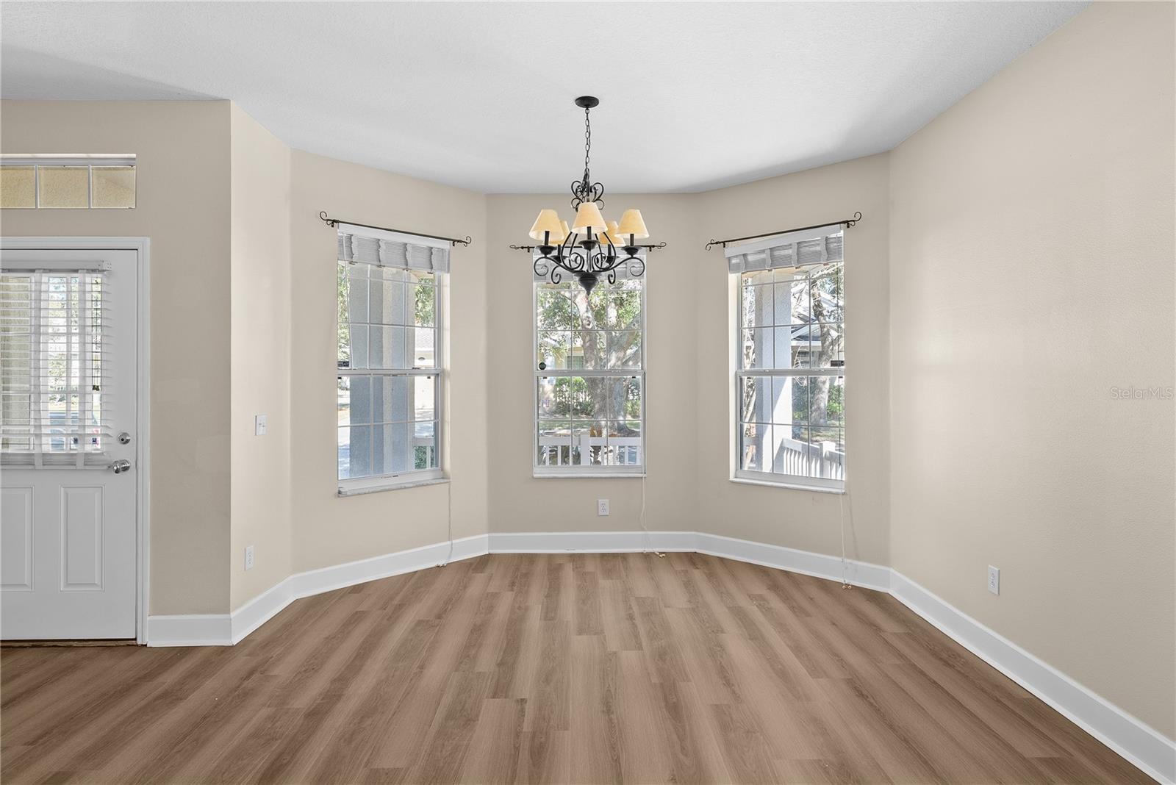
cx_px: 588
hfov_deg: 81.2
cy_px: 392
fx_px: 686
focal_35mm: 21
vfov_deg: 59.5
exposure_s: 1/2.5
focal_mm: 21
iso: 320
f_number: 9
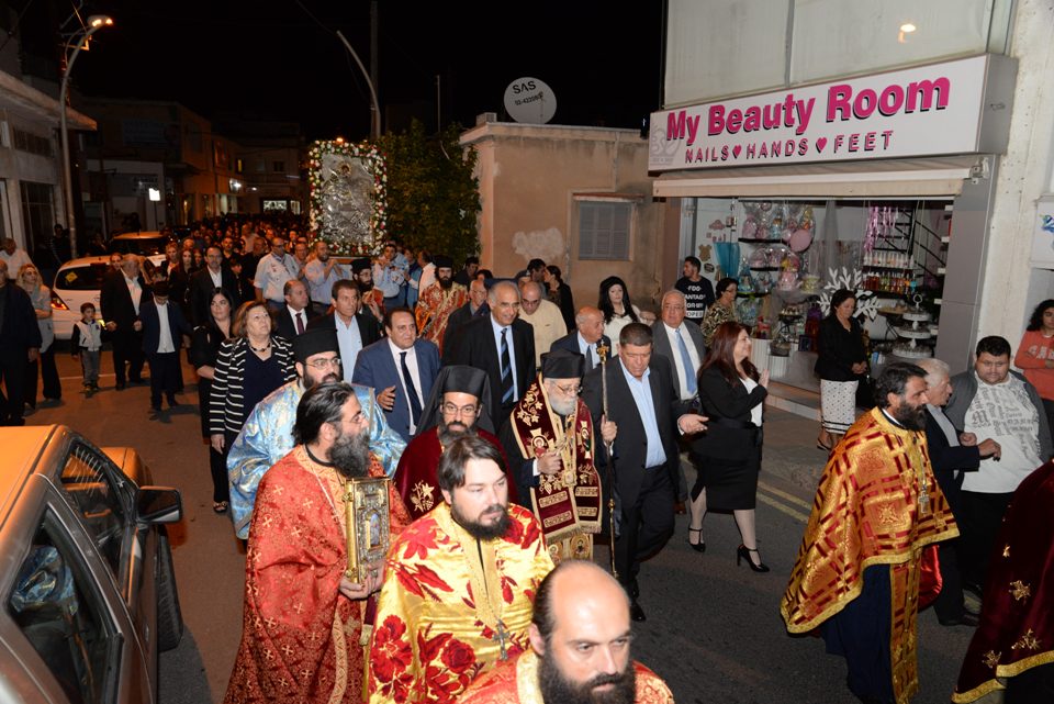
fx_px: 703
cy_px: 352
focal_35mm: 24
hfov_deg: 73.7
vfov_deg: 53.2
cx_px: 527
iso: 2000
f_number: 7.1
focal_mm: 24
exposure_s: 1/80
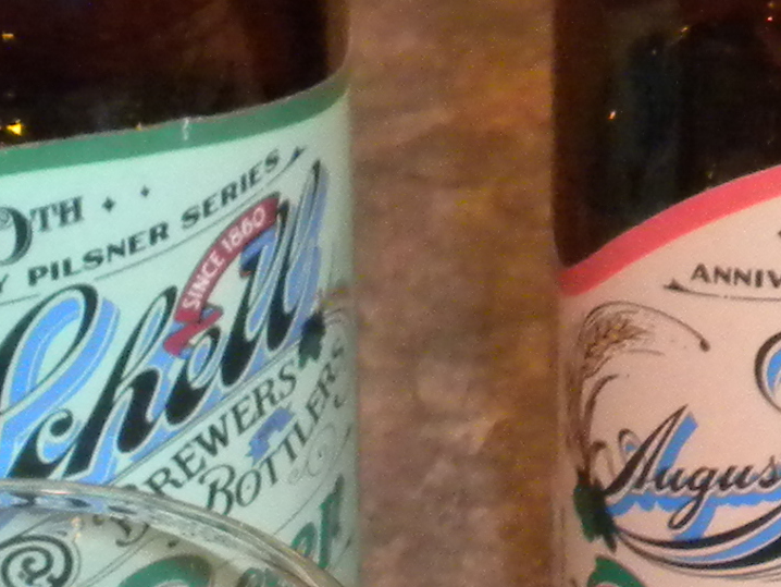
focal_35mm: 206
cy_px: 701
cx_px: 317
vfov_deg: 7.2
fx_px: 4649
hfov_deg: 9.6
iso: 400
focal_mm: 6.6
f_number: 3.5
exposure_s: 1/30
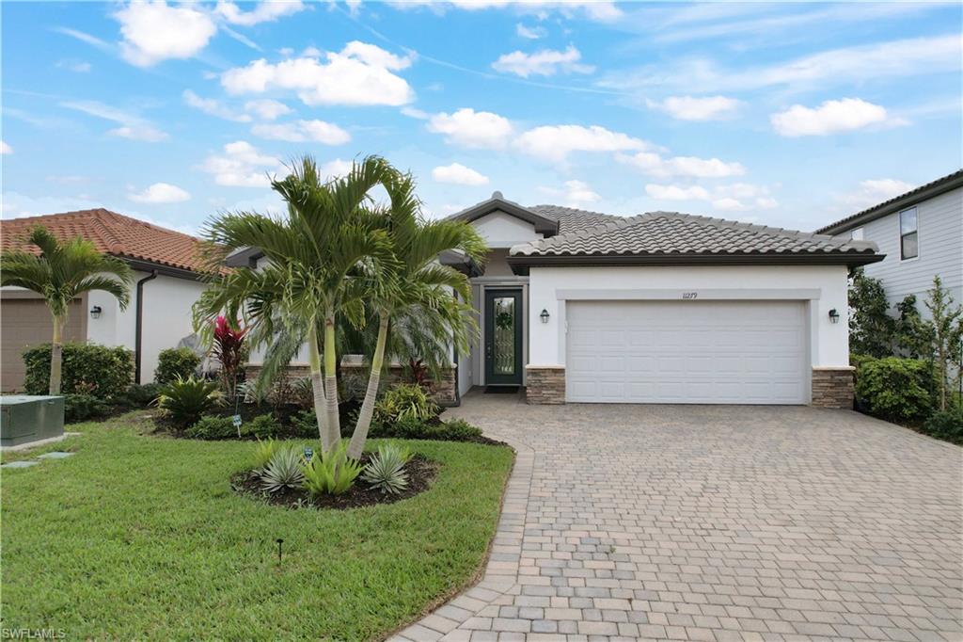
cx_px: 482
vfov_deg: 57.2
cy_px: 321
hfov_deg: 78.6
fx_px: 588
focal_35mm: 22
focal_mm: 8.38
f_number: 2.8
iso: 100
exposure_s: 1/2000
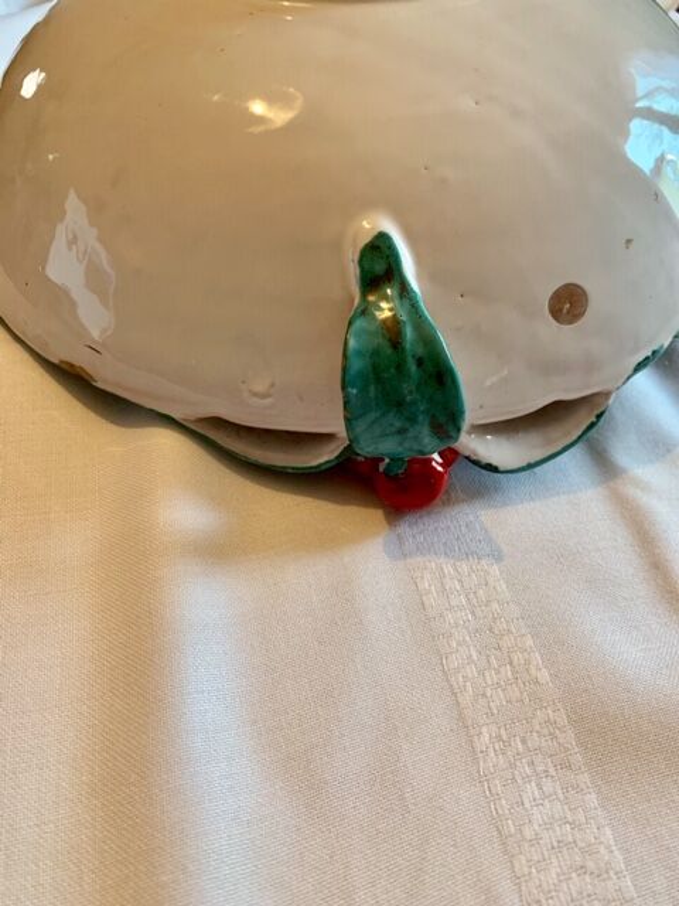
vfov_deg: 67.3
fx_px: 680
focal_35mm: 26
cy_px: 453
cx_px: 340
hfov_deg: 53.1
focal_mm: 4.25
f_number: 1.8
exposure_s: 1/60
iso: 200
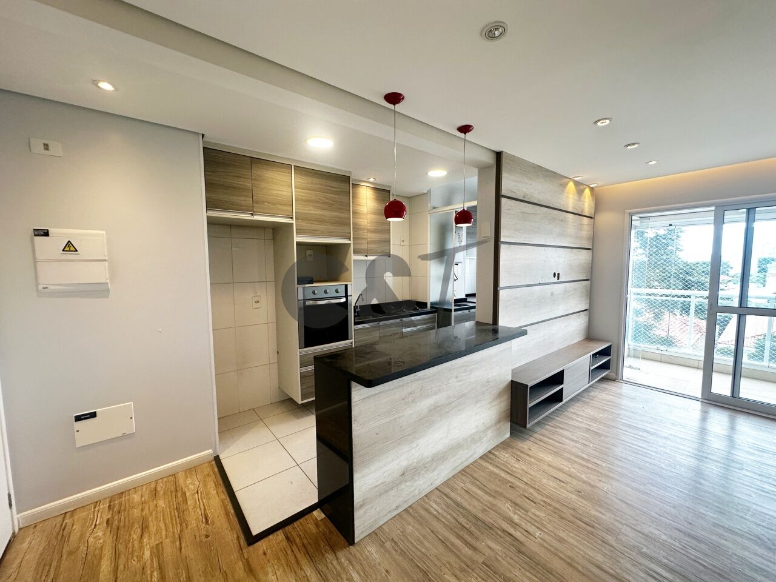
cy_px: 291
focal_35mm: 14
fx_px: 314
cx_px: 388
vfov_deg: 85.7
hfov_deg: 102.1
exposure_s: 1/120
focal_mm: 2.22
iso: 160
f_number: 2.2
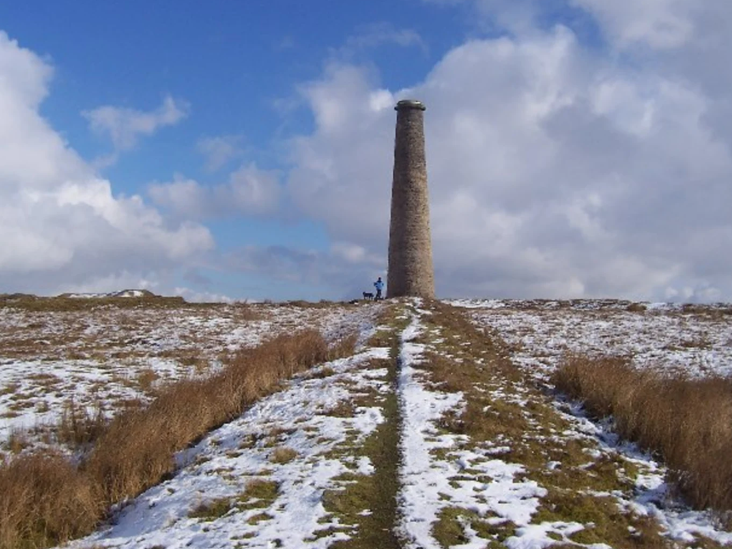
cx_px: 357
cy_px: 265
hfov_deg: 50.1
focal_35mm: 37
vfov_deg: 38.7
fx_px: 783
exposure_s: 1/700
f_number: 5.6
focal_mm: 5.6
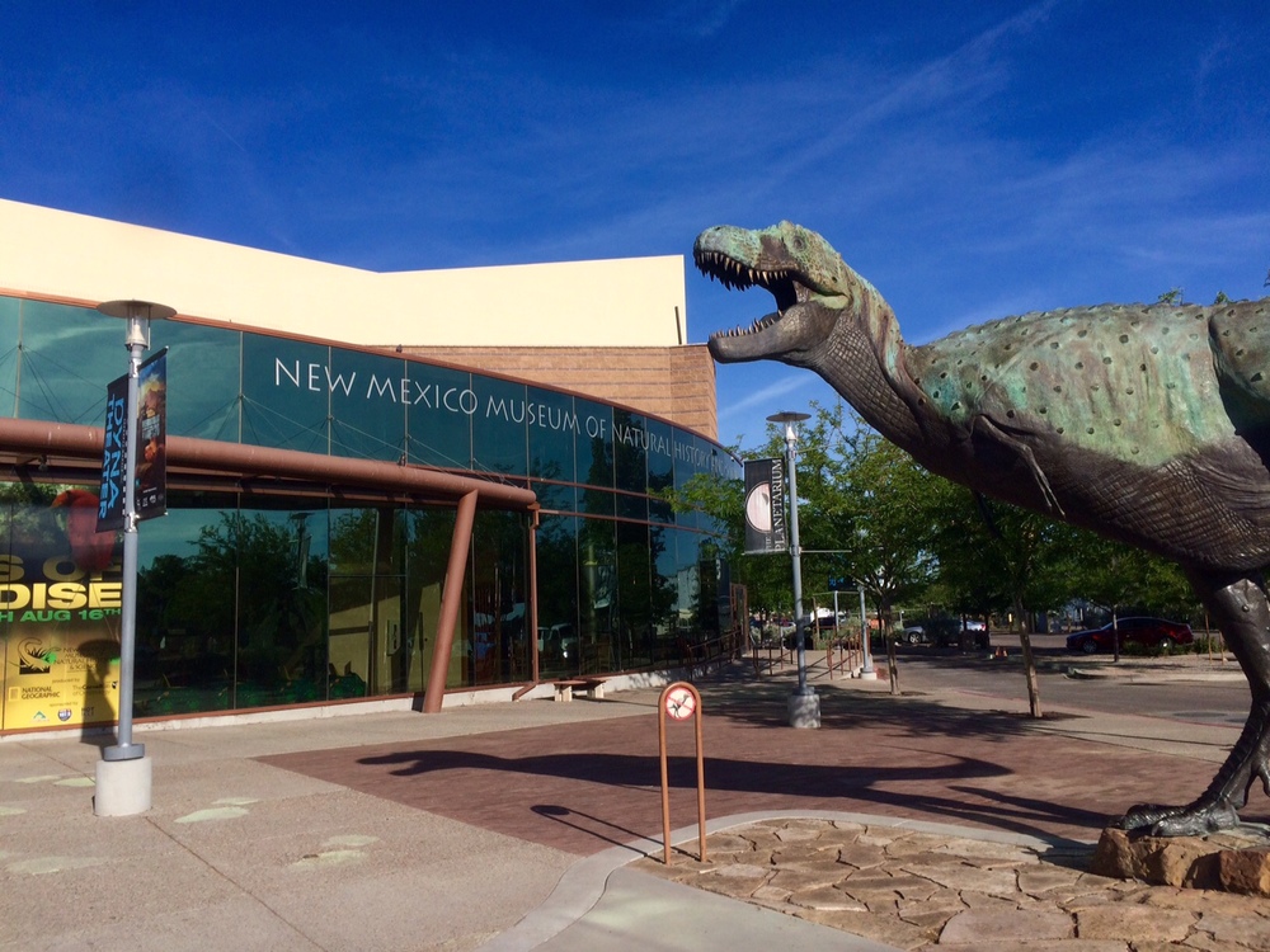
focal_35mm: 29
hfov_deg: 61.7
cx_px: 635
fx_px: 1064
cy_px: 476
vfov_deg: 48.2
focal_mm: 4.15
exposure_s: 1/2740
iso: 32
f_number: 2.2
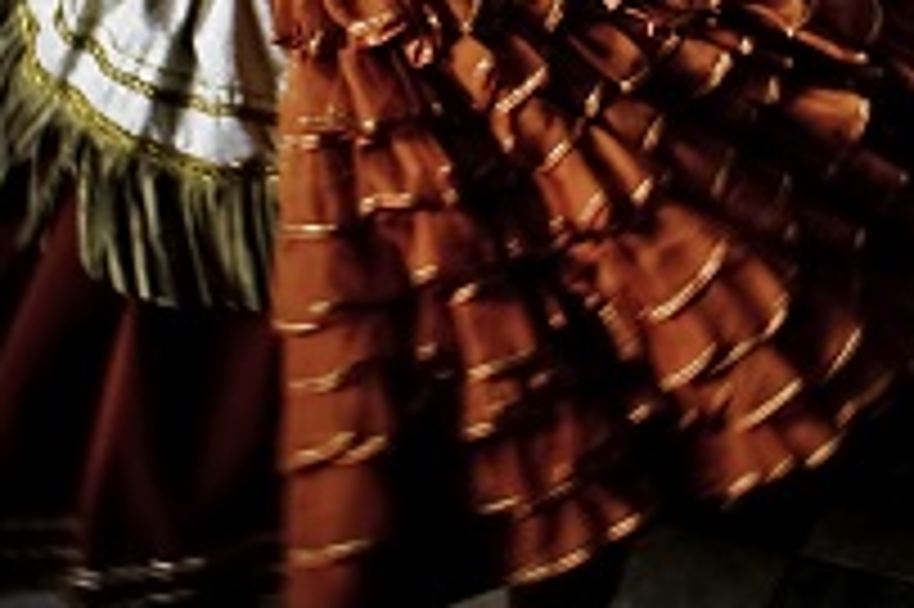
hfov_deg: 23.9
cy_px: -516
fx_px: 1903
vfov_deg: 15.4
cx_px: 1171
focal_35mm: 75
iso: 800
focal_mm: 20
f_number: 2.8
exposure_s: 1/125
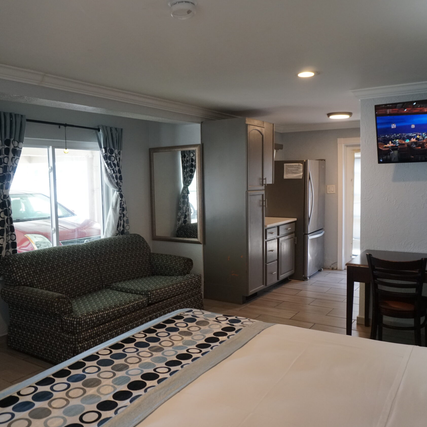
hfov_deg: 52.5
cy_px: 214
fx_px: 433
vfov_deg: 52.5
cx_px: 195
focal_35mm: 31
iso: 1250
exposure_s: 1/160
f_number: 4
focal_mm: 16
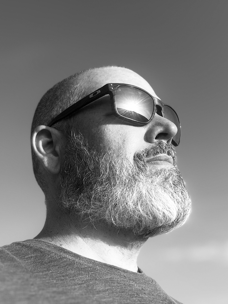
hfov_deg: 46.8
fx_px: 263
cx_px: 114
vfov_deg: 60.0
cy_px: 152
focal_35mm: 30
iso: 25
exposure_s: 1/563
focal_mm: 2.69
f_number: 1.9
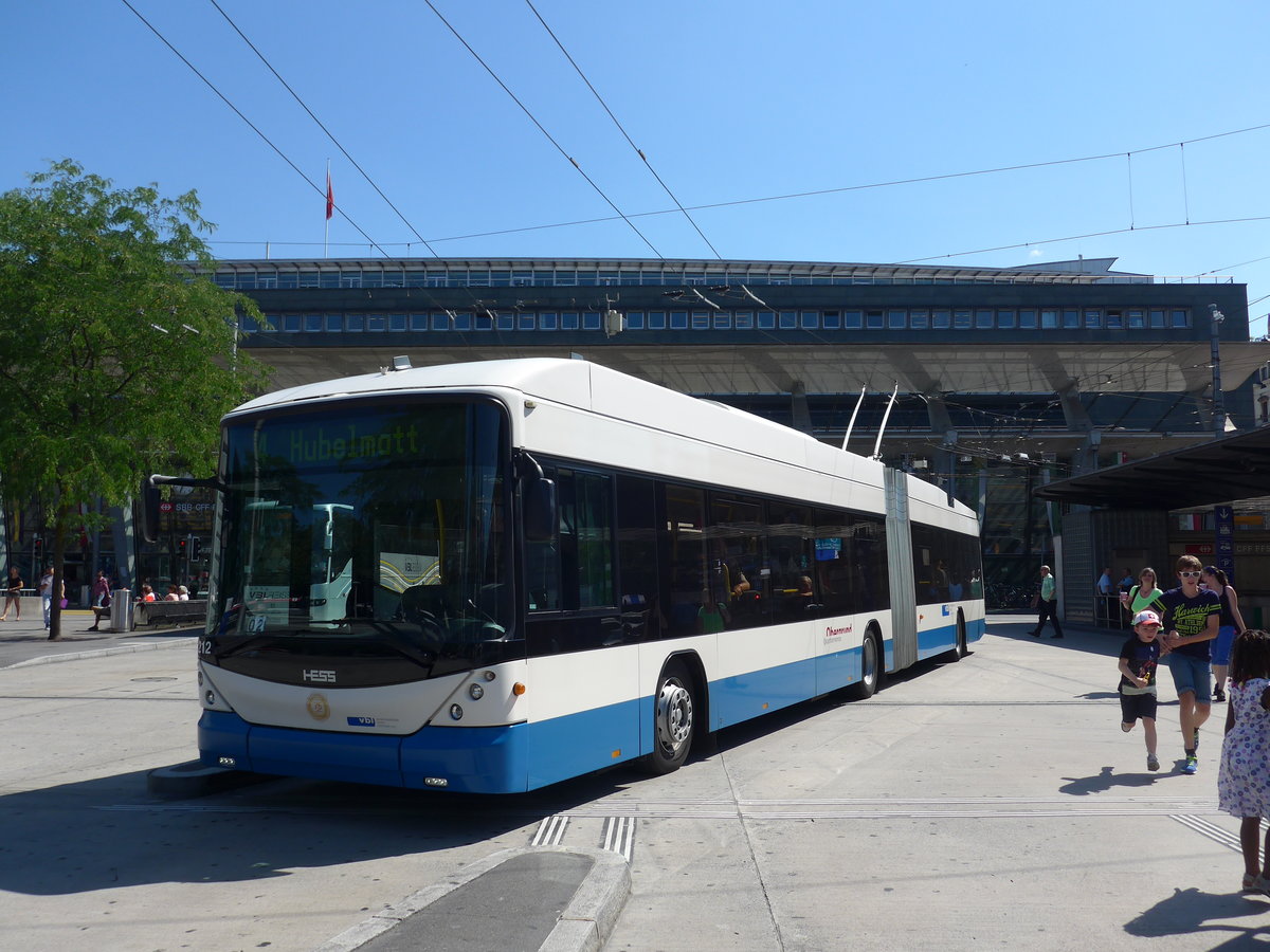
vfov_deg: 48.2
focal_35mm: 29
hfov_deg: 61.7
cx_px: 635
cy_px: 476
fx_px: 1064
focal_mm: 6
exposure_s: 1/1600
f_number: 2.8
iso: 80
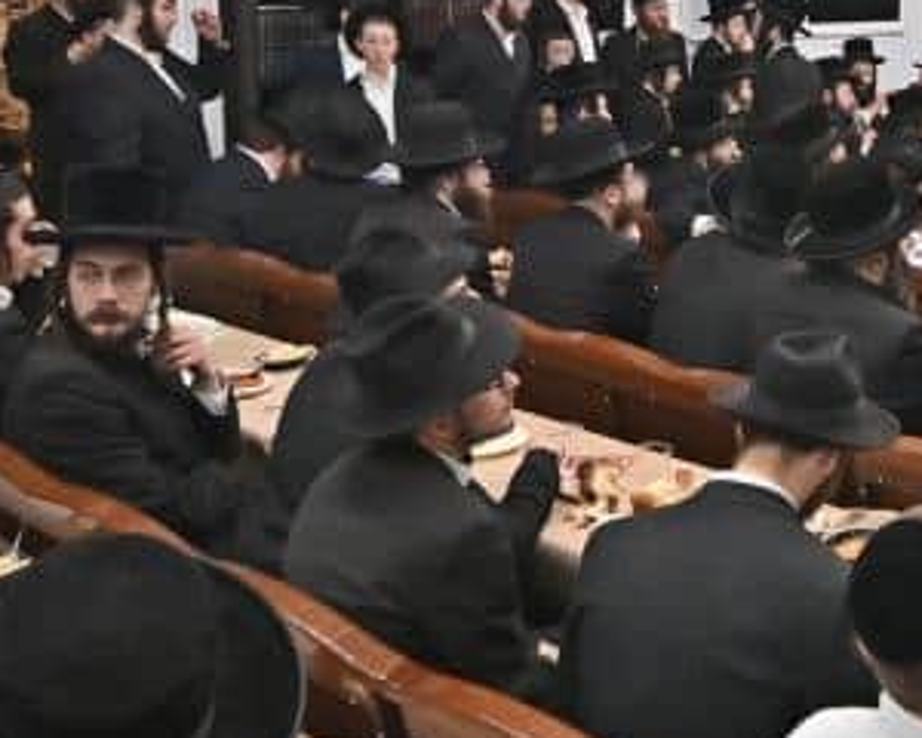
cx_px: 781
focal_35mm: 48
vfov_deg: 31.0
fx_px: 1310
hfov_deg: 37.0
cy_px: 203
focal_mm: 10
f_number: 2.8
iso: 640
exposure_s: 1/320
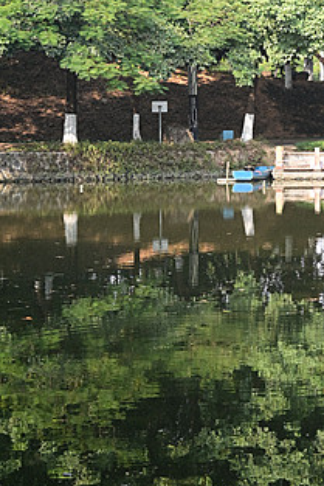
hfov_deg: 11.8
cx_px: 326
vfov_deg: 17.7
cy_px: 130
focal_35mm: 115
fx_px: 1551
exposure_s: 1/160
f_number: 1.7
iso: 400
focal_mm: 45
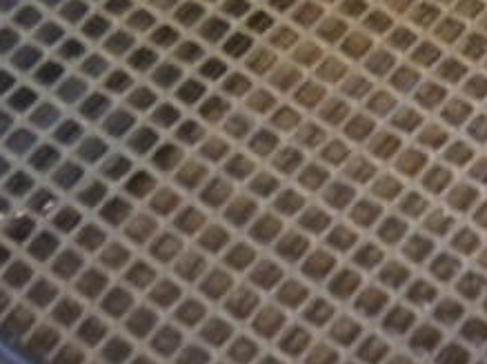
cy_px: -199
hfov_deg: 12.1
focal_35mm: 144
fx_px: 2025
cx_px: 978
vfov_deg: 9.9
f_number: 3.1
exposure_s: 1/15.6
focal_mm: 6.3
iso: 400
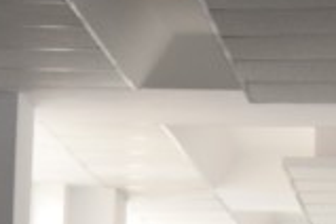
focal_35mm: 337
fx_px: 3142
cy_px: 442
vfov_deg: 4.0
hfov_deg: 5.8
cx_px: -535
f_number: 5.6
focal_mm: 31
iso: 800
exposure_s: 1/100
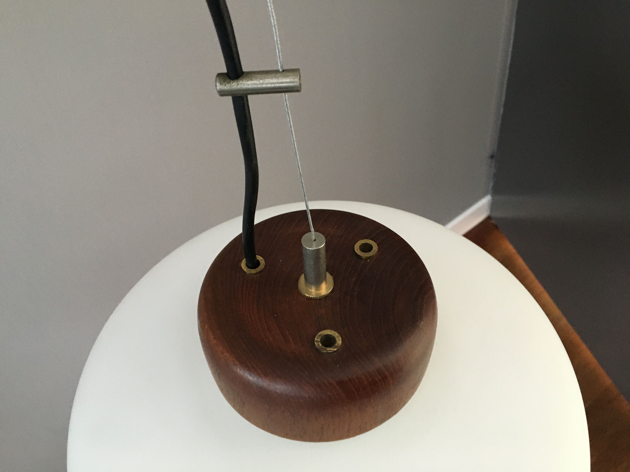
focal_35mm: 29
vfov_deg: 48.2
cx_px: 315
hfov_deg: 61.7
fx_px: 528
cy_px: 236
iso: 200
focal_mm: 4.15
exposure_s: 1/20
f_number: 2.2
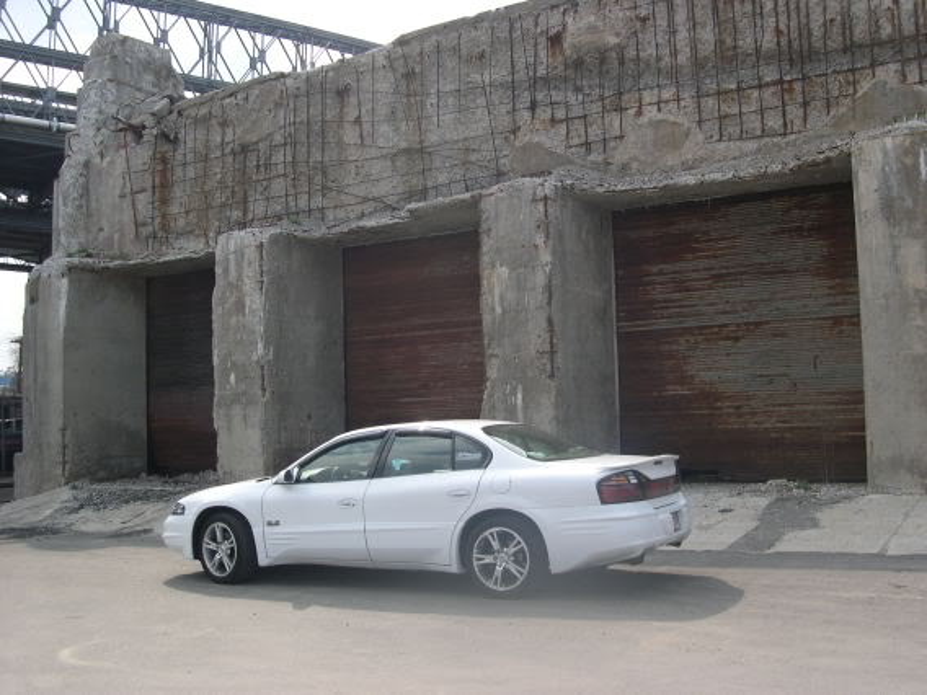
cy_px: 348
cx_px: 464
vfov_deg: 37.7
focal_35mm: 38
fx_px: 1018
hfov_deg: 49.0
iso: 100
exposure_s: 1/106
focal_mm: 8
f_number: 7.6
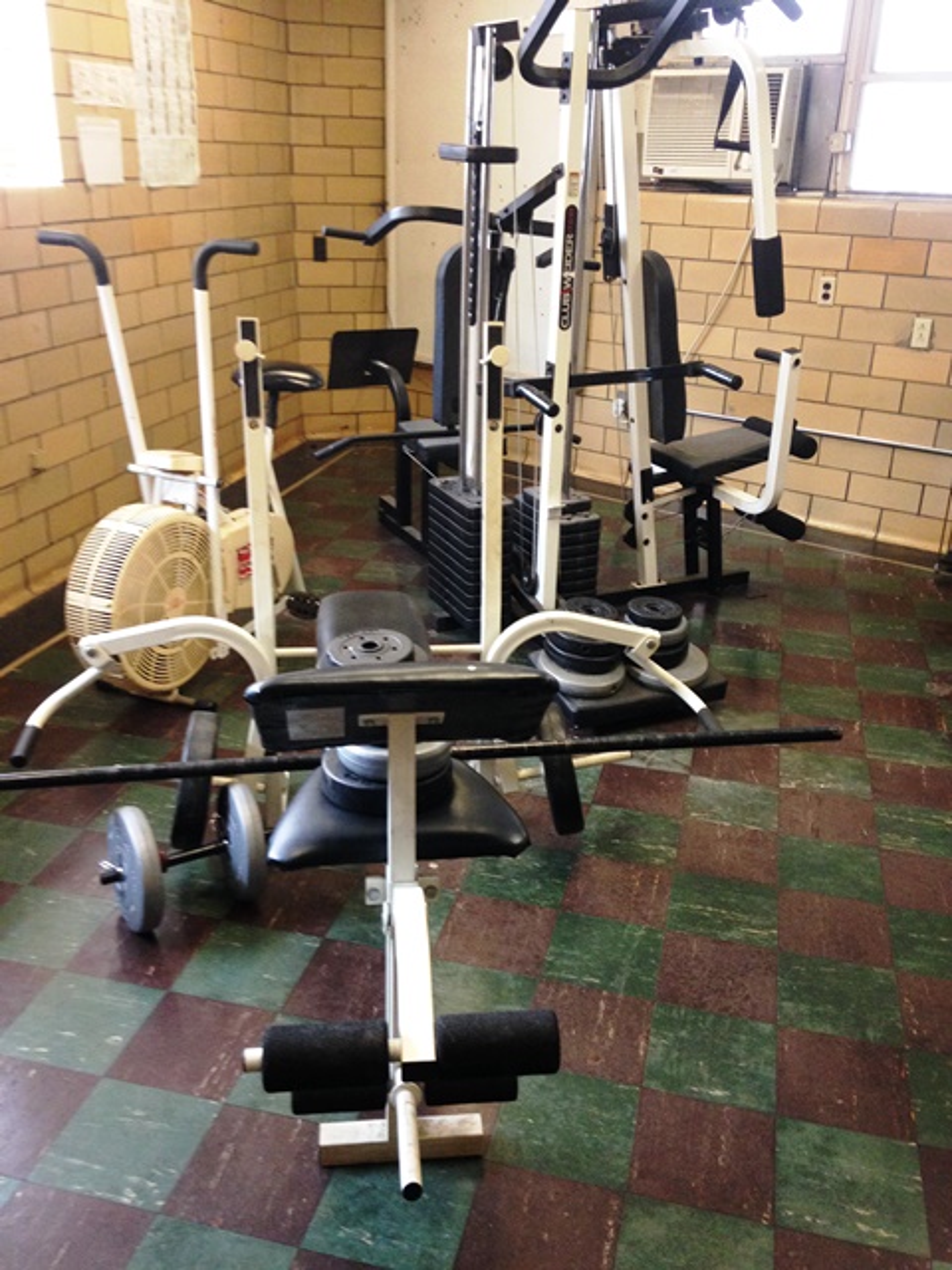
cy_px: 635
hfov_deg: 42.9
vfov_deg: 55.4
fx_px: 1210
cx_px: 476
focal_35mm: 33
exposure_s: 1/20
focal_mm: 4.12
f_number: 2.4
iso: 250
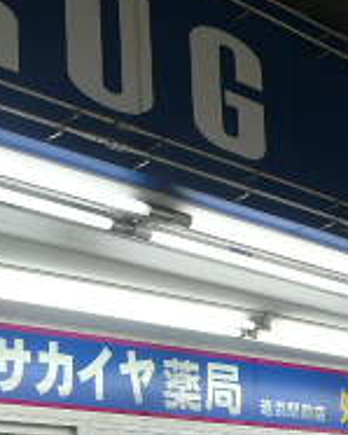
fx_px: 1209
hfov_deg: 16.2
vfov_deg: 19.8
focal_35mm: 94
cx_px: 58
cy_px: 433
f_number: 3.6
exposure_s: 1/125
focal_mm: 4.6
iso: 100
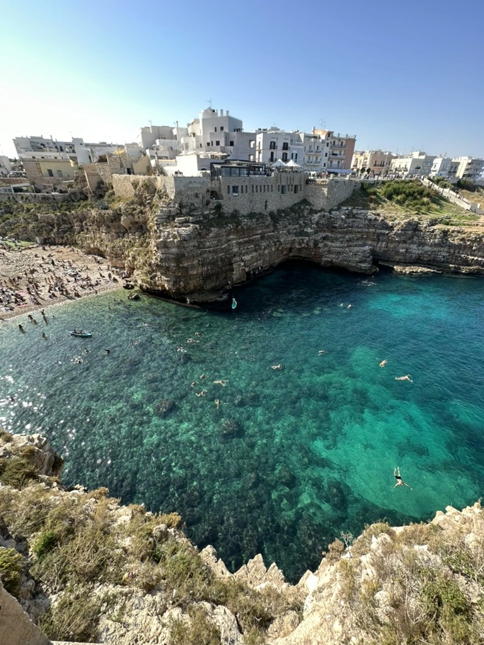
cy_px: 322
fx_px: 261
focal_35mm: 14
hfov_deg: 85.7
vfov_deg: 102.1
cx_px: 242
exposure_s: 1/397
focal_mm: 2.22
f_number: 2.2
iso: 40
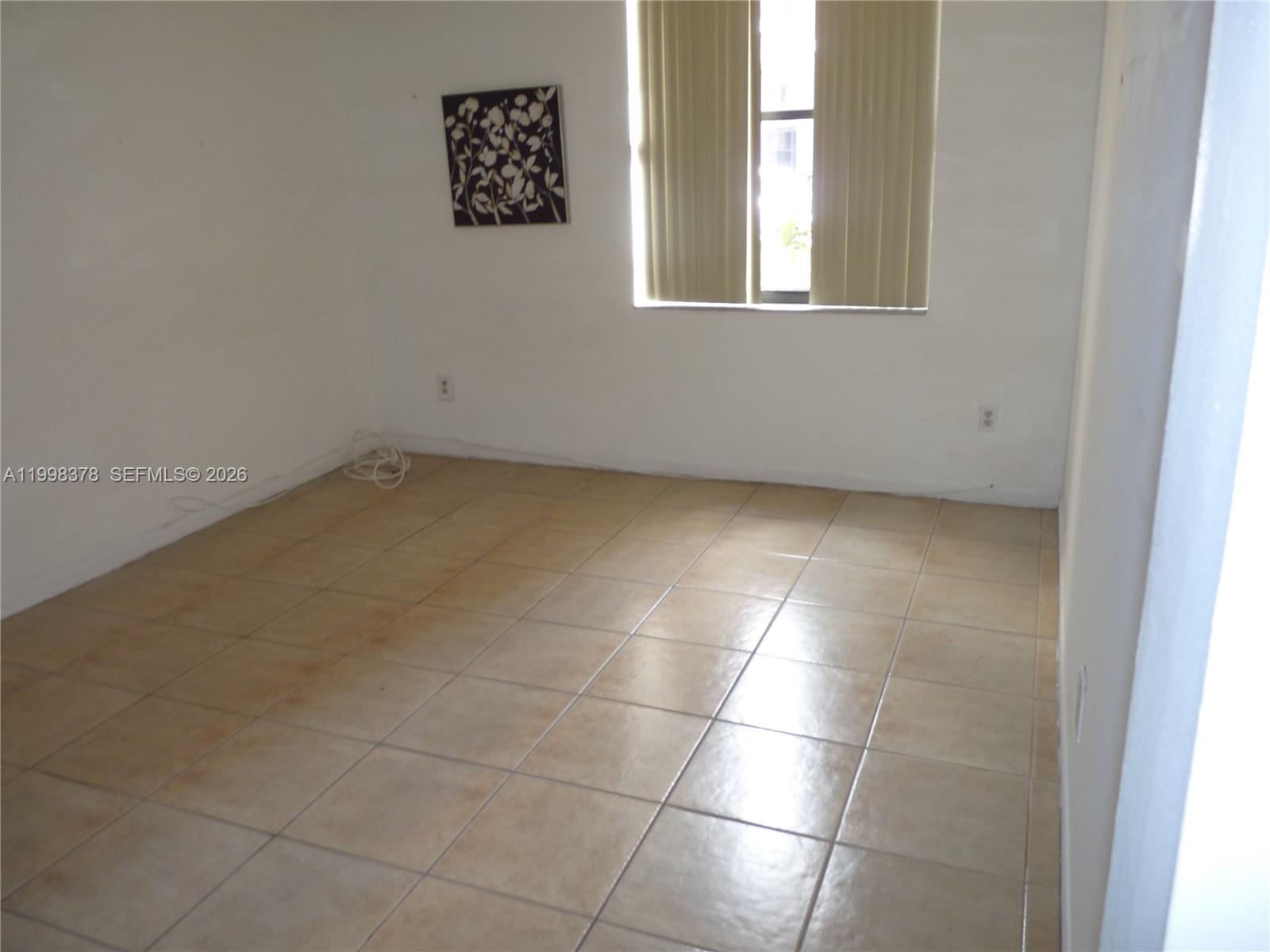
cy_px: 476
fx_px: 991
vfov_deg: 51.4
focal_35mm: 27
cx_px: 635
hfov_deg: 65.3
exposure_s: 1/30
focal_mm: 4.8
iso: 100
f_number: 2.8
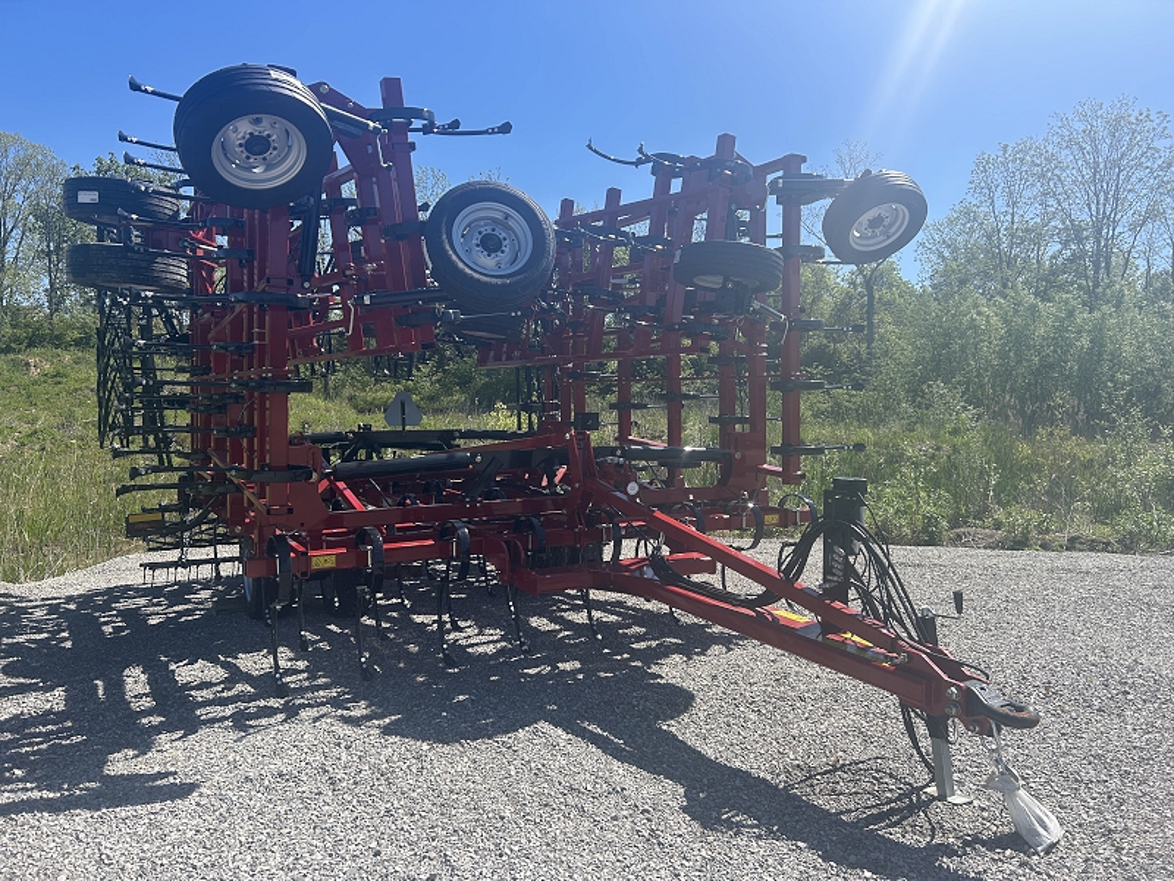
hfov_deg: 67.3
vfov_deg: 53.1
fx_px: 882
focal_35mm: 26
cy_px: 440
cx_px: 587
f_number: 1.5
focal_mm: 5.7
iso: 50
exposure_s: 1/3257
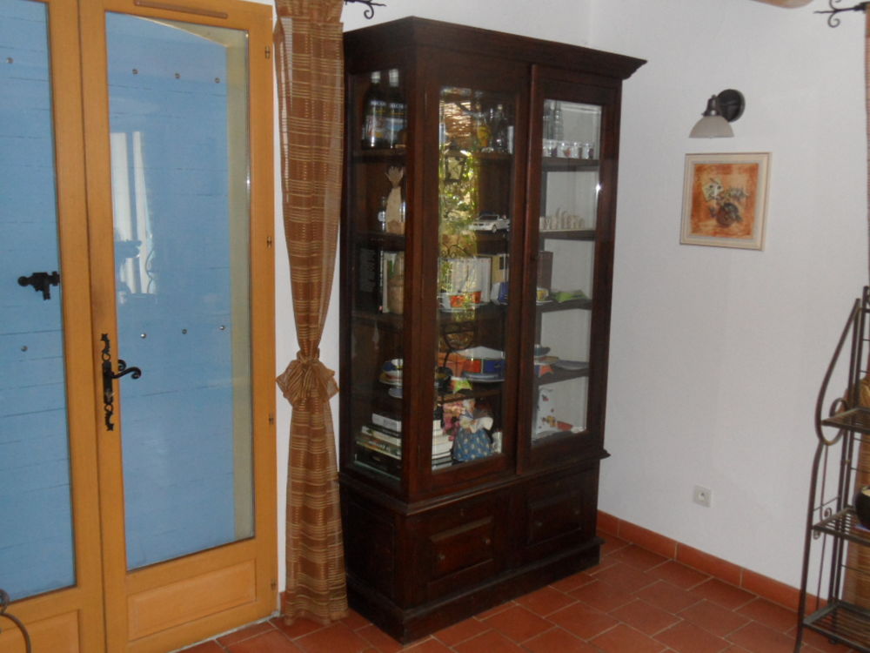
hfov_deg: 56.8
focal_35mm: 32
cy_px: 326
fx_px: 804
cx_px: 435
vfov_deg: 44.2
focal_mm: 5.3
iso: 320
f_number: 3.4
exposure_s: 1/30
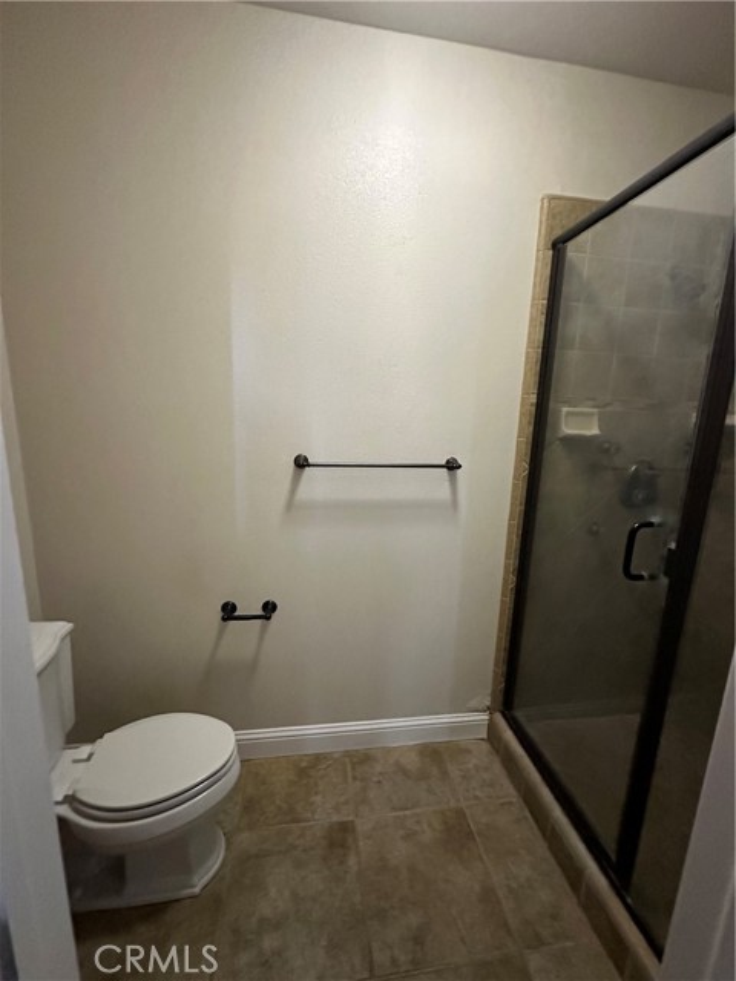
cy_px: 490
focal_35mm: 14
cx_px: 368
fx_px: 397
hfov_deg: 85.7
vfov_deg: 102.1
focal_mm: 2.22
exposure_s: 1/60
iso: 800
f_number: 2.2
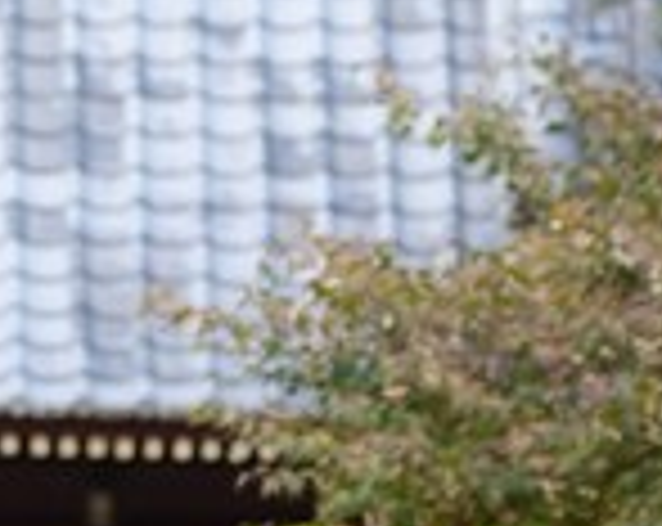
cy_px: 593
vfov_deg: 2.5
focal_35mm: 609
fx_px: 11908
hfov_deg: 3.2
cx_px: -509
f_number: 4
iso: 500
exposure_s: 1/160
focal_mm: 93
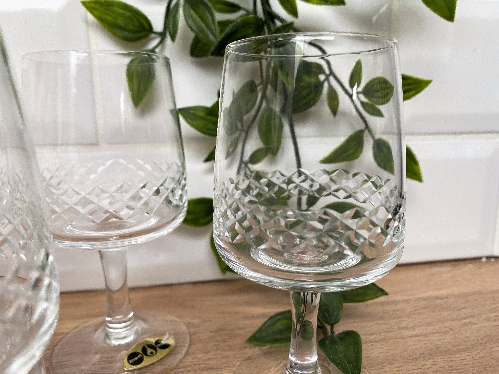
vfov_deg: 53.1
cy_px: 187
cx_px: 250
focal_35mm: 26
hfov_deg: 67.3
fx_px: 375
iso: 64
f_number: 1.8
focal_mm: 4.25
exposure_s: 1/121
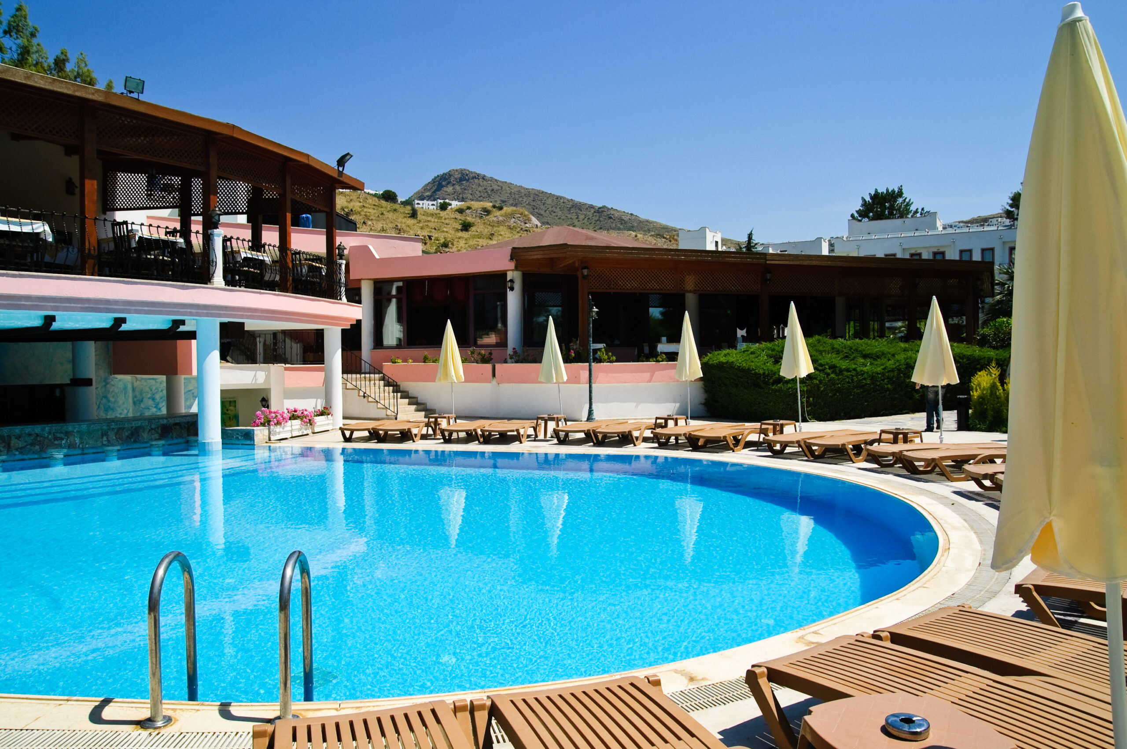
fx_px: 798
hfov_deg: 70.5
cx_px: 564
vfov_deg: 50.3
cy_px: 374
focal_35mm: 26
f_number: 9
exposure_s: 1/500
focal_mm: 17
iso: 200
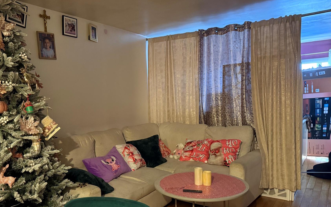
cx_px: 135
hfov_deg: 60.8
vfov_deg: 40.3
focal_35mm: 31
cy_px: 131
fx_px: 280
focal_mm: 6.76
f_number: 1.78
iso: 800
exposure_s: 1/40
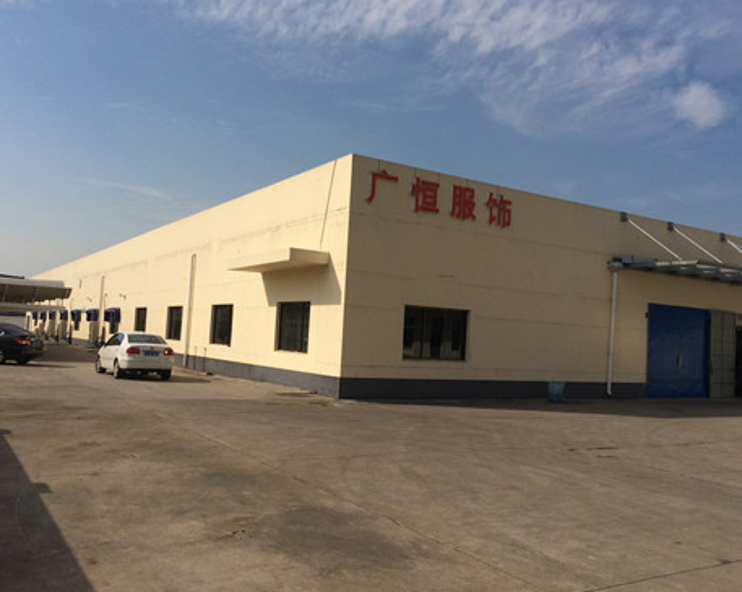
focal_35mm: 31
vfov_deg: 47.1
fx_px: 680
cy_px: 290
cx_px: 391
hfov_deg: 57.2
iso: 40
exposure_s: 1/5882
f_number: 2.2
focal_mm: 4.15
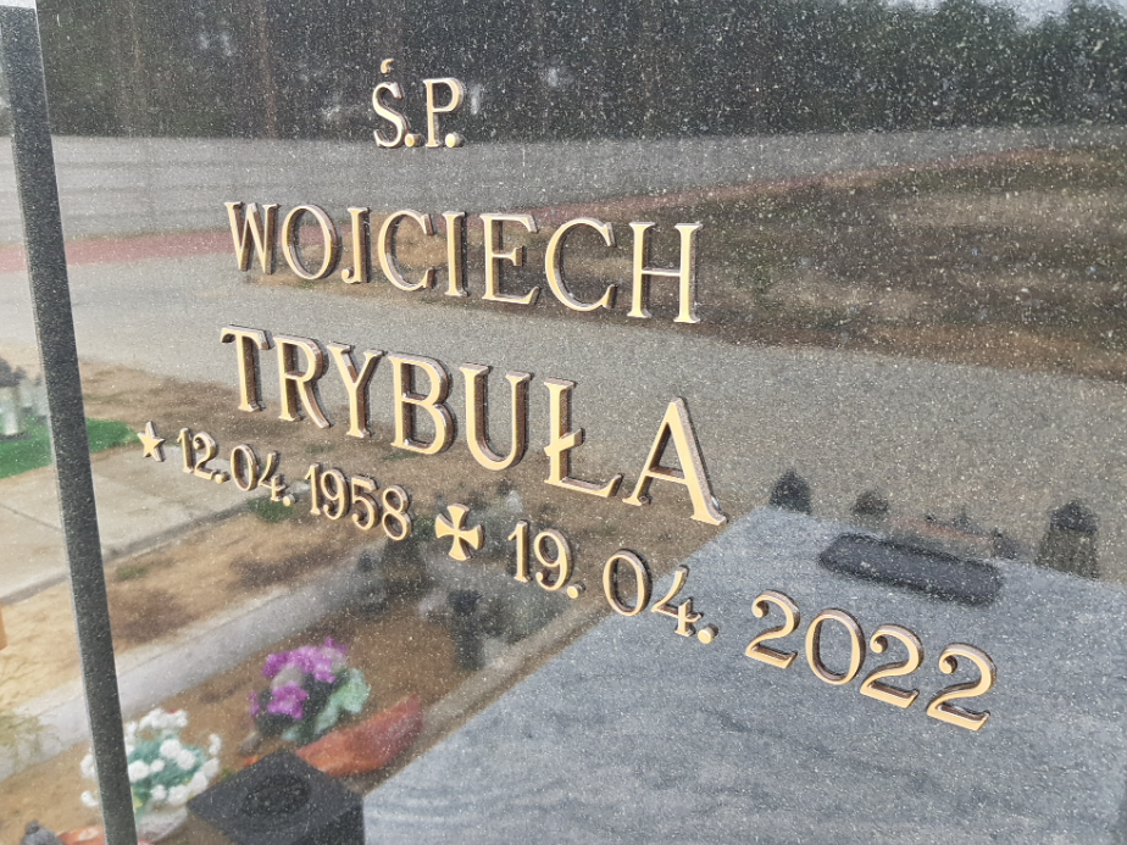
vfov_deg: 51.3
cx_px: 543
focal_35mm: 27
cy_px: 411
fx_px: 879
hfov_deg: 65.3
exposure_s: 1/106
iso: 40
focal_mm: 4.2
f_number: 1.7
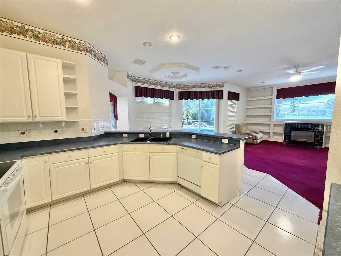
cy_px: 128
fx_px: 138
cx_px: 170
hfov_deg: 102.1
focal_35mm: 14
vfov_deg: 85.7
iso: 500
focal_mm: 2.22
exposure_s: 1/60
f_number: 2.2
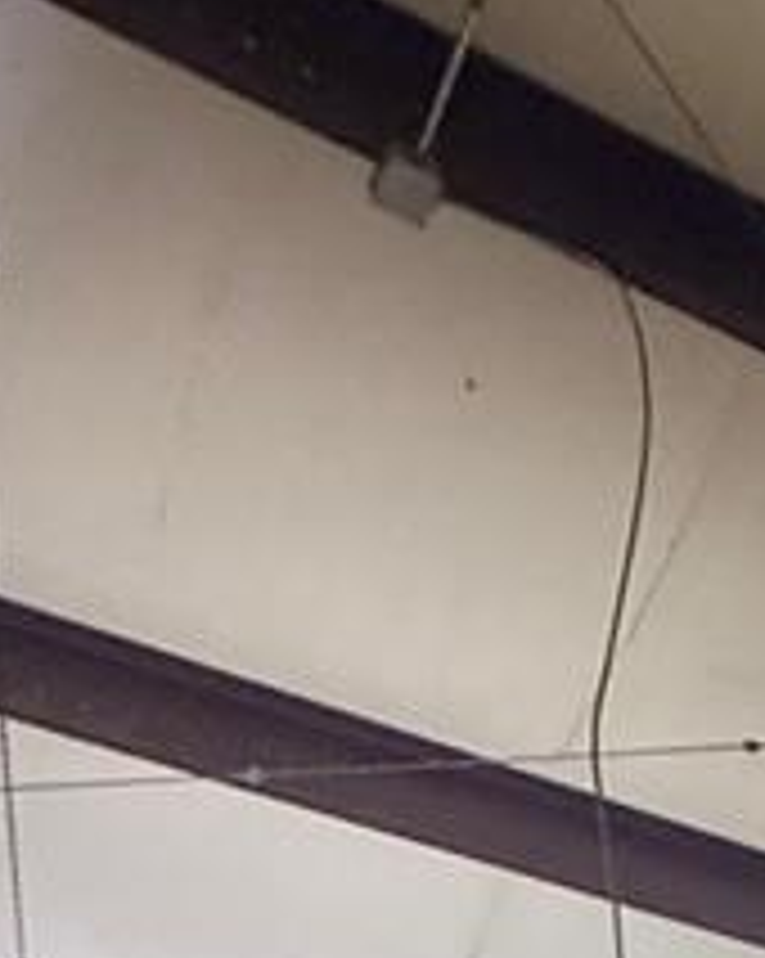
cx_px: 1040
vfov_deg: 15.7
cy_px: 2177
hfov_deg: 18.3
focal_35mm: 77
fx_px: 2182
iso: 640
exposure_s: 1/60
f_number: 2.2
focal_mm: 2.22
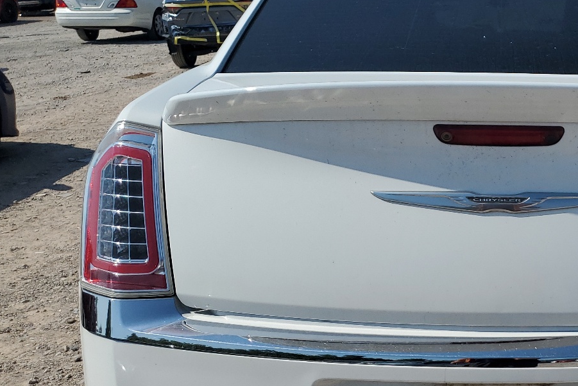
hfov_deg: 38.8
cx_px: 497
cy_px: 240
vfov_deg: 28.0
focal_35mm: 48
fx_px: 771
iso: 50
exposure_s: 1/10000
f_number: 1.5
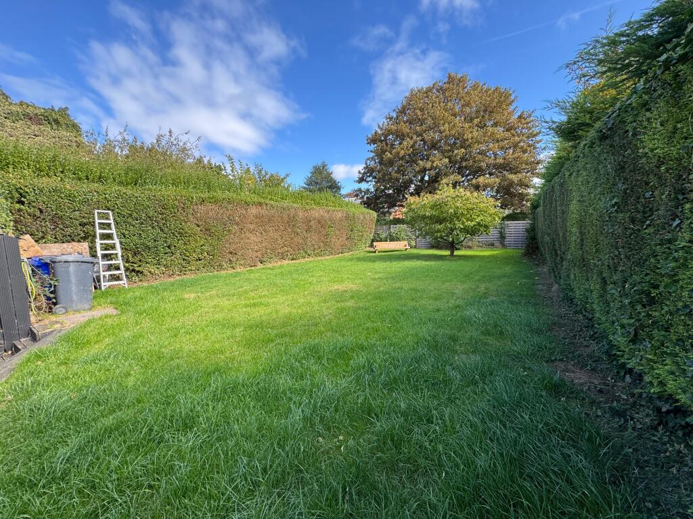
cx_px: 346
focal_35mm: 14
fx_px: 280
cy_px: 260
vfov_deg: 85.7
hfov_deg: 102.1
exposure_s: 1/356
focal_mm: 2.22
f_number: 2.2
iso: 40
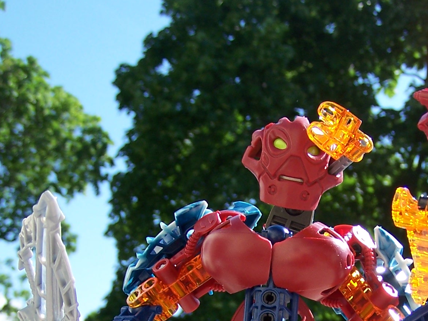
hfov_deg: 23.1
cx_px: 296
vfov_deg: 17.1
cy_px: 329
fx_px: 1039
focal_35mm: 84
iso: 80
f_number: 2.8
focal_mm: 6.3
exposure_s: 1/750
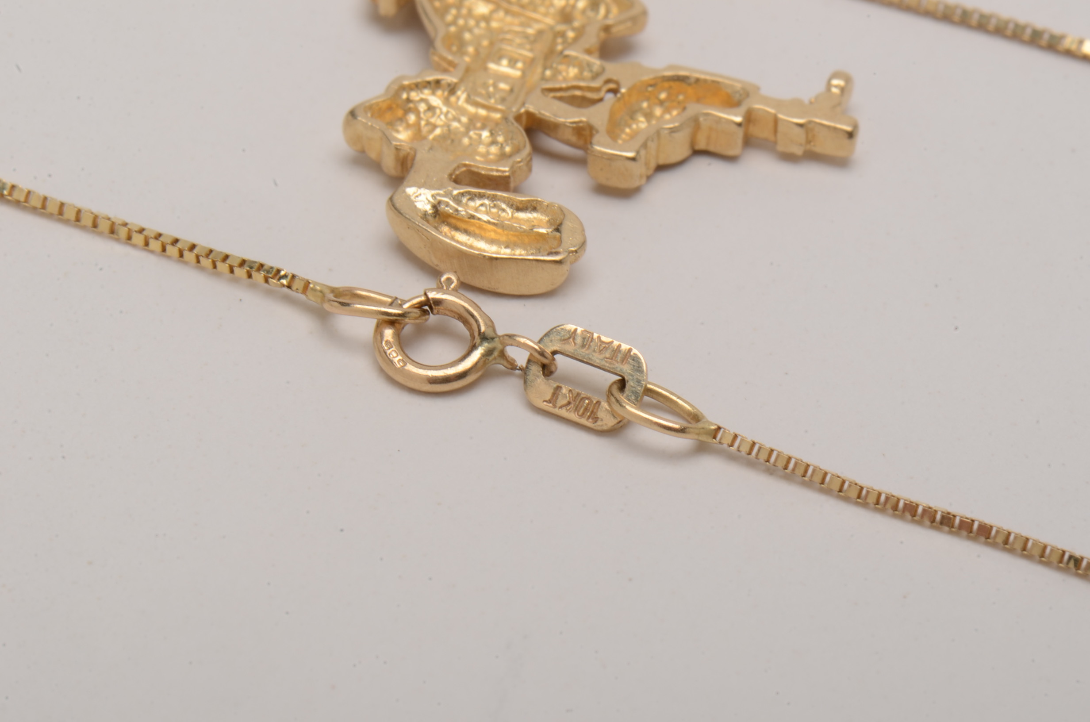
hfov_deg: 16.1
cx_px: 545
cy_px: 361
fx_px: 3852
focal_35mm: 128
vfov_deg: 10.7
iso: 100
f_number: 29
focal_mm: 85
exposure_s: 1/160
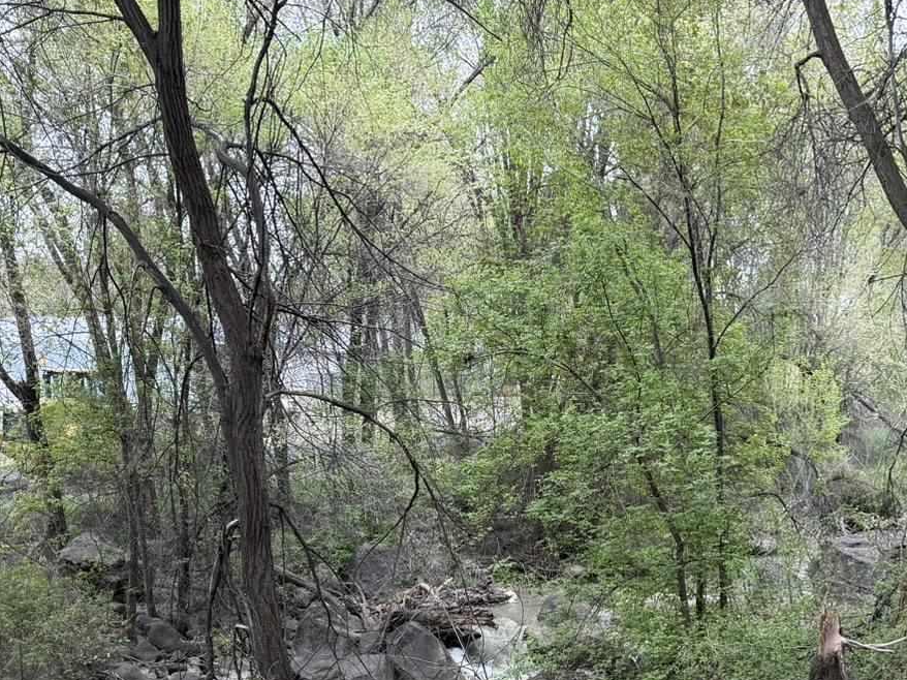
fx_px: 1467
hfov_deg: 34.2
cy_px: 761
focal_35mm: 56
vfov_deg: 24.3
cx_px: 560
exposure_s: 1/167
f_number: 1.78
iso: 64
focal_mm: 6.76
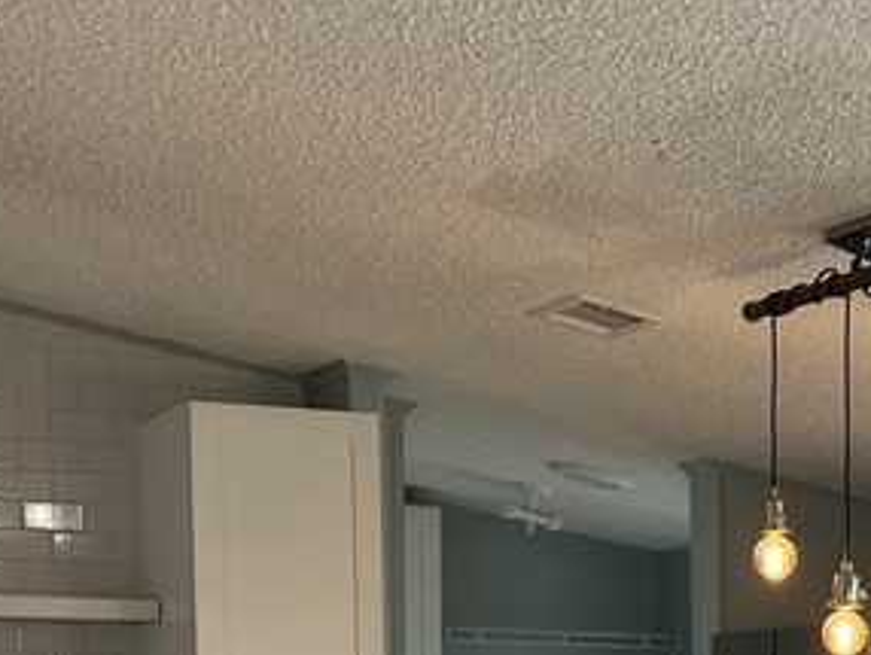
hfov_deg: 20.2
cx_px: 929
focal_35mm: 93
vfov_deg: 15.1
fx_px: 2342
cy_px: 871
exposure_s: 1/279
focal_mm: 5.7
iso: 40
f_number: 1.5
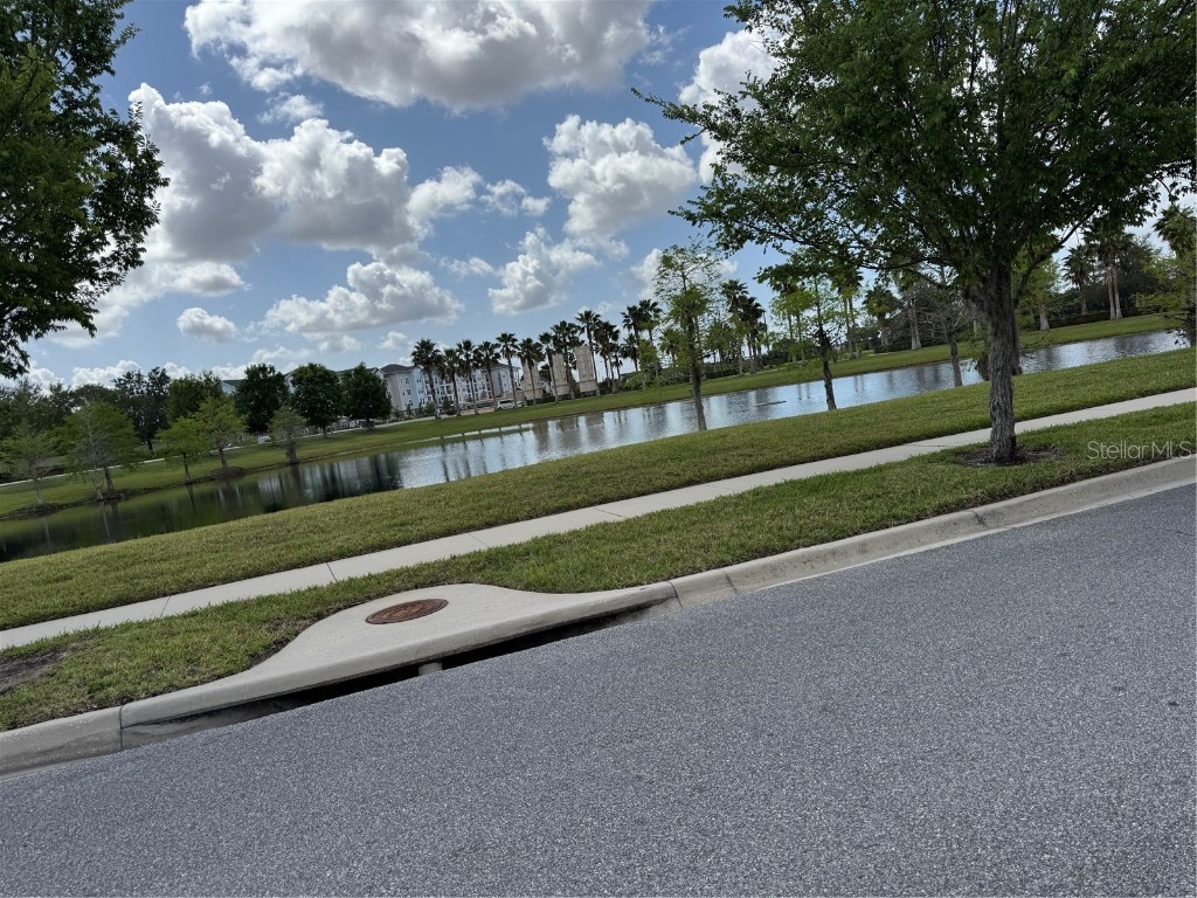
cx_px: 598
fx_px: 830
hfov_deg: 71.6
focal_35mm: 24
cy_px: 449
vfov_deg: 56.8
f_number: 1.78
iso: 80
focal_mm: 6.76
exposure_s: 1/5814
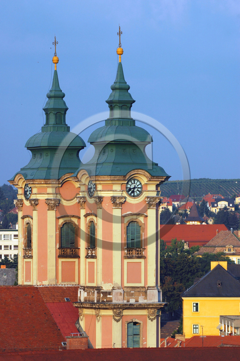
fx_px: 2554
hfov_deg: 5.4
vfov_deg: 8.1
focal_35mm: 255
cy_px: 180
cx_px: 120
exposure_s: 1/500
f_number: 5.6
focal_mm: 170
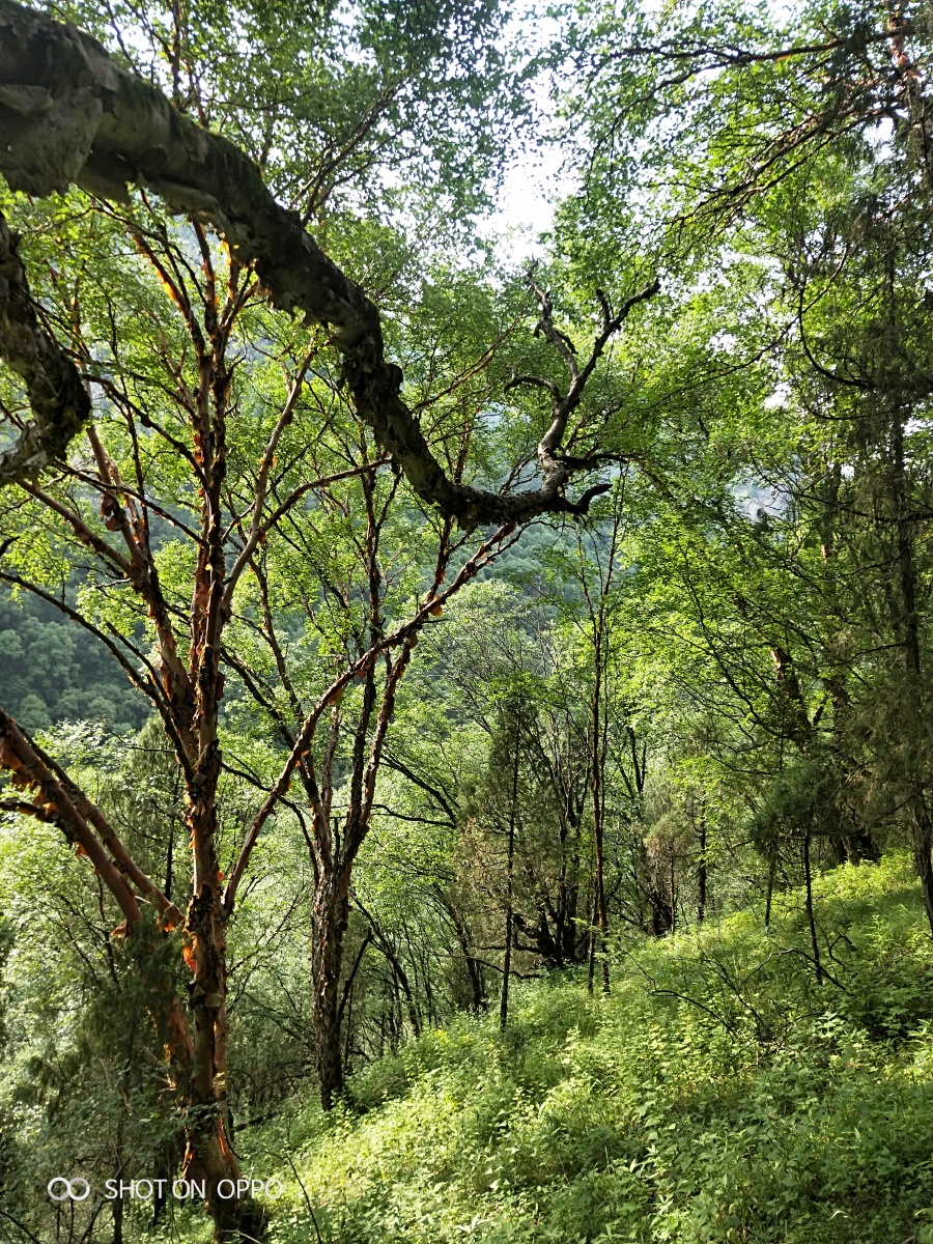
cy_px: 622
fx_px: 898
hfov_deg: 54.9
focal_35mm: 25
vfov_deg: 69.4
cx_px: 466
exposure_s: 1/179
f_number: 1.7
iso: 103
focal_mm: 4.28
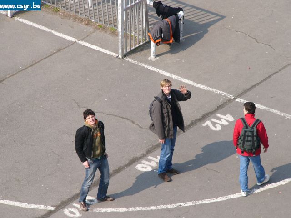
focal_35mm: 217
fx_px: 1824
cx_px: 146
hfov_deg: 9.1
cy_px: 109
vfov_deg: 6.8
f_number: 4
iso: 50
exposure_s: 1/400
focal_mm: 36.1
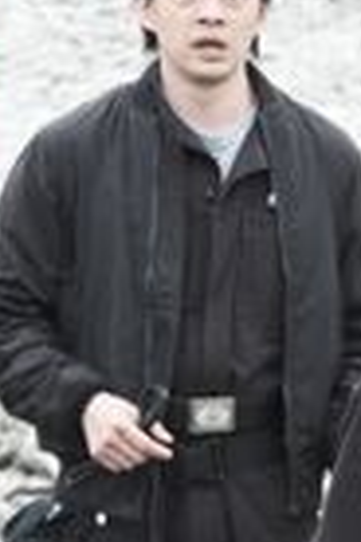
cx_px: 608
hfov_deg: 2.1
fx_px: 9761
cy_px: 393
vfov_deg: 3.2
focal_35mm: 649
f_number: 14
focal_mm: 129.2
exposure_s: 1/300
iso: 3200
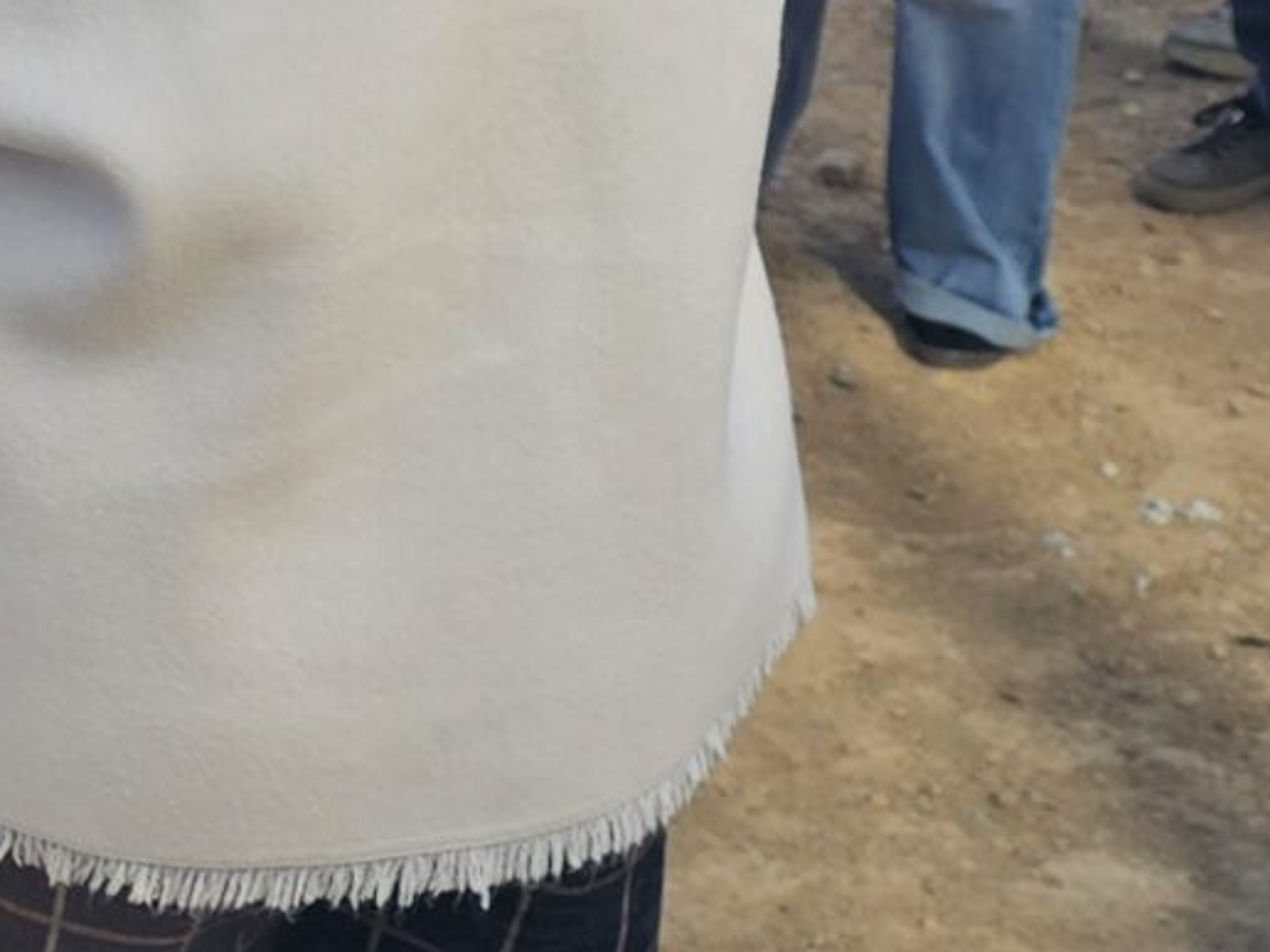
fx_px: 4182
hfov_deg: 16.5
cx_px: -308
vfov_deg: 12.2
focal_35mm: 114
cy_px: -620
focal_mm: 6.3
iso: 10
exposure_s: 1/331
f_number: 1.7
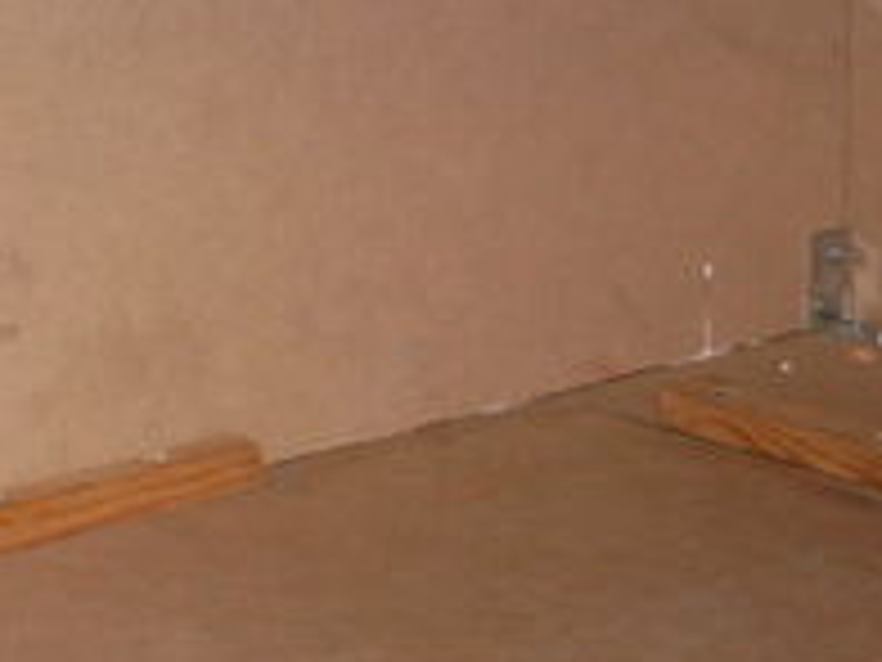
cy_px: 428
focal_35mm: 124
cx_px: 104
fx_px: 3159
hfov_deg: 15.7
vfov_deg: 11.9
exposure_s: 1/45
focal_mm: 6.3
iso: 100
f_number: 2.8
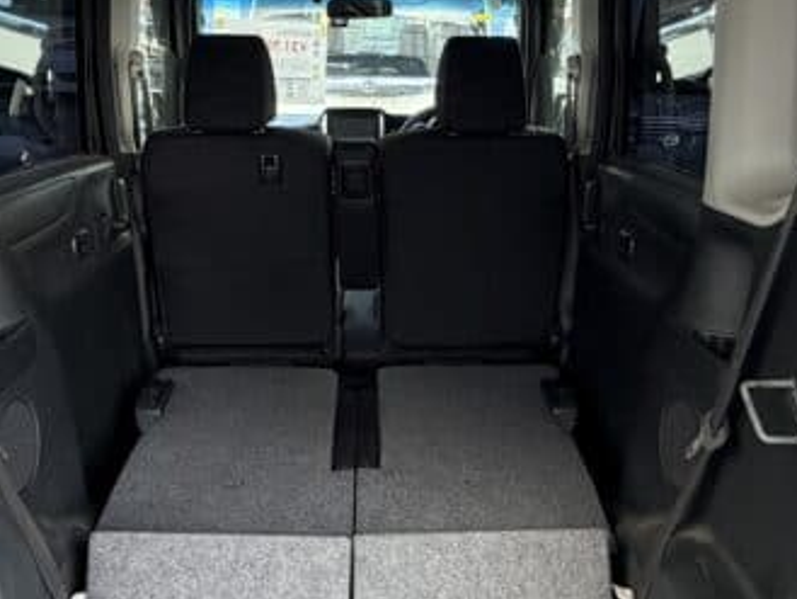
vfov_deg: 41.8
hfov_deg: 53.9
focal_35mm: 34
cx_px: 385
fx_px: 783
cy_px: 320
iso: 200
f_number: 2.2
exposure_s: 1/121
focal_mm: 2.22
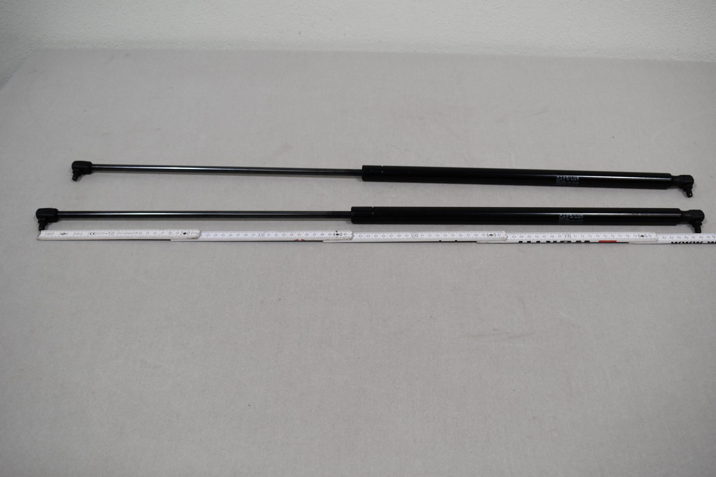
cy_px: 238
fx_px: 686
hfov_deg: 55.1
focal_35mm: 34
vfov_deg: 38.4
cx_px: 358
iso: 400
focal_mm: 23
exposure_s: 1/125
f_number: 5.6
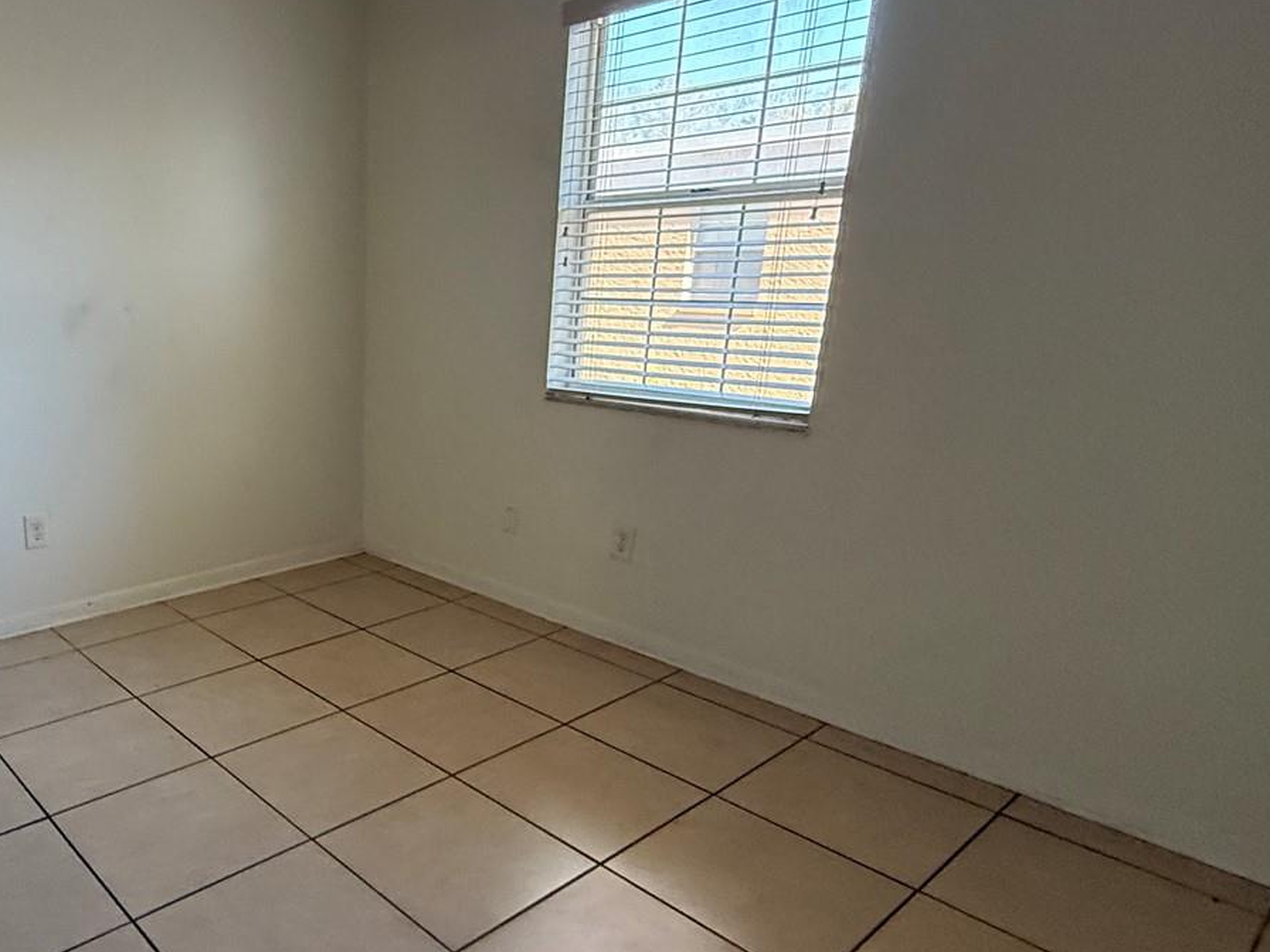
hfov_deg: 65.0
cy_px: 538
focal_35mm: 25
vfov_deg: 54.7
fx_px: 917
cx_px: 309
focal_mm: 2.22
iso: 500
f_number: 2.2
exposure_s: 1/120
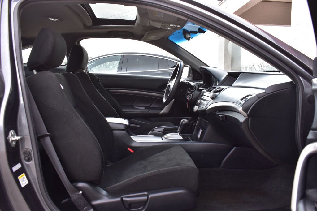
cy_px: 106
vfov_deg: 41.7
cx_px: 158
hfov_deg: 59.5
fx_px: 277
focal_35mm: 32
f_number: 8
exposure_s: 1/50
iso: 400
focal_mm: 21
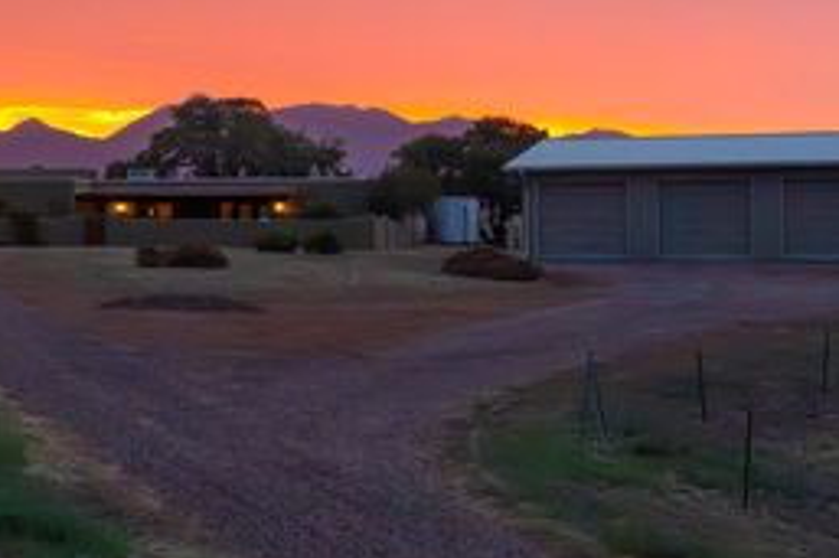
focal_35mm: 63
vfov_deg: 21.4
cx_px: 309
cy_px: 148
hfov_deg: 31.8
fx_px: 1463
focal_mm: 25
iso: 6400
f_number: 5
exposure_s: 1/250
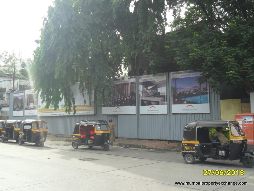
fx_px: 271
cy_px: 96
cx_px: 127
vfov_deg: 38.7
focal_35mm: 37
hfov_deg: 50.1
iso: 100
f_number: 4
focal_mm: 6.6
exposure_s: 1/250
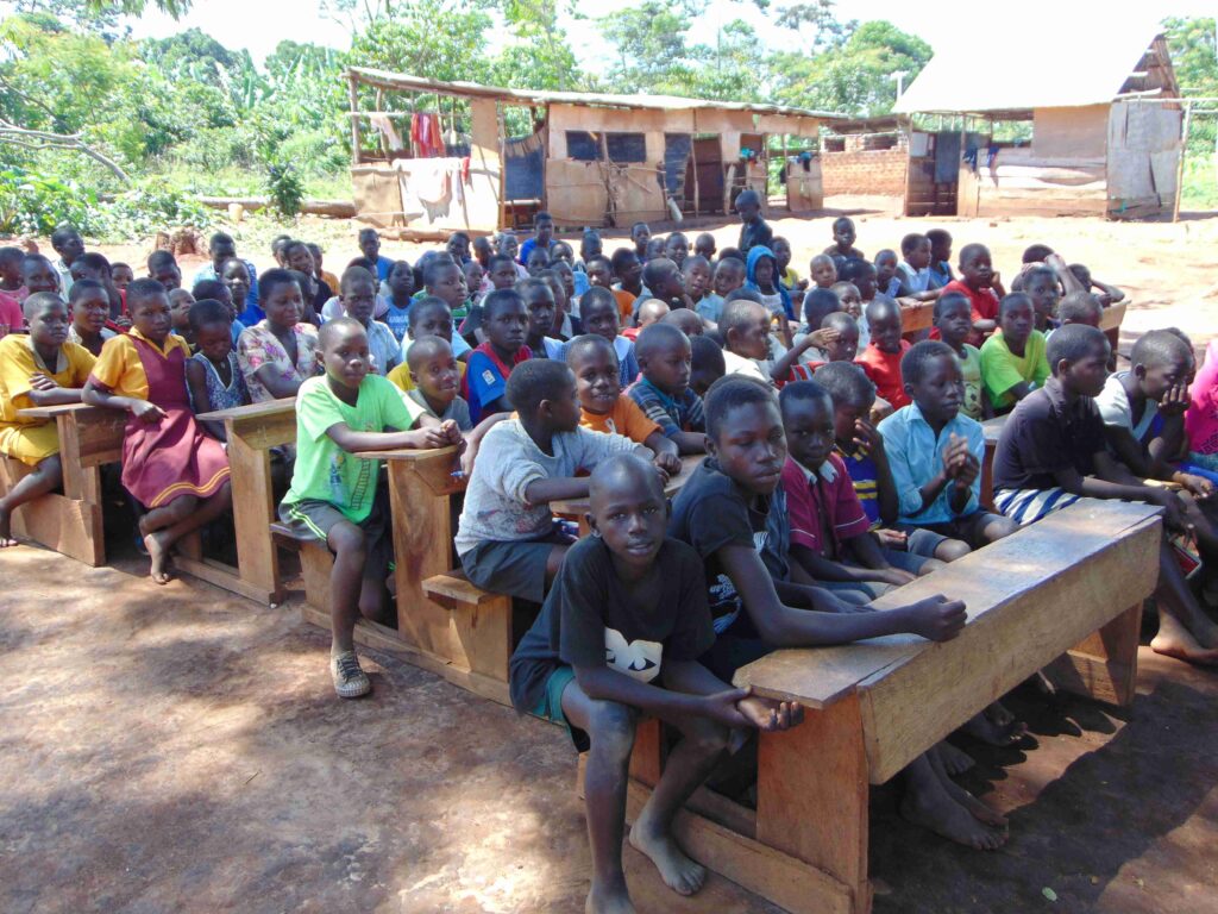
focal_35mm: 33
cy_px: 457
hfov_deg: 55.4
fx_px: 1161
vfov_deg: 42.9
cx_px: 609
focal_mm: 5.8
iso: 80
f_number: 3.2
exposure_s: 1/125
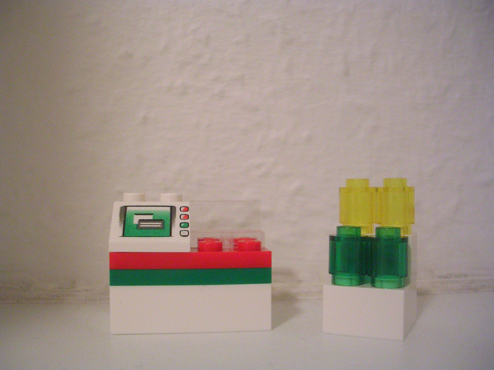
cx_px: 247
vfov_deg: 37.7
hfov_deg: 49.0
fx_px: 542
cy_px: 185
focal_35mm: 38
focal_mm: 5.8
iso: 200
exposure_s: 1/5.1
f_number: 2.8
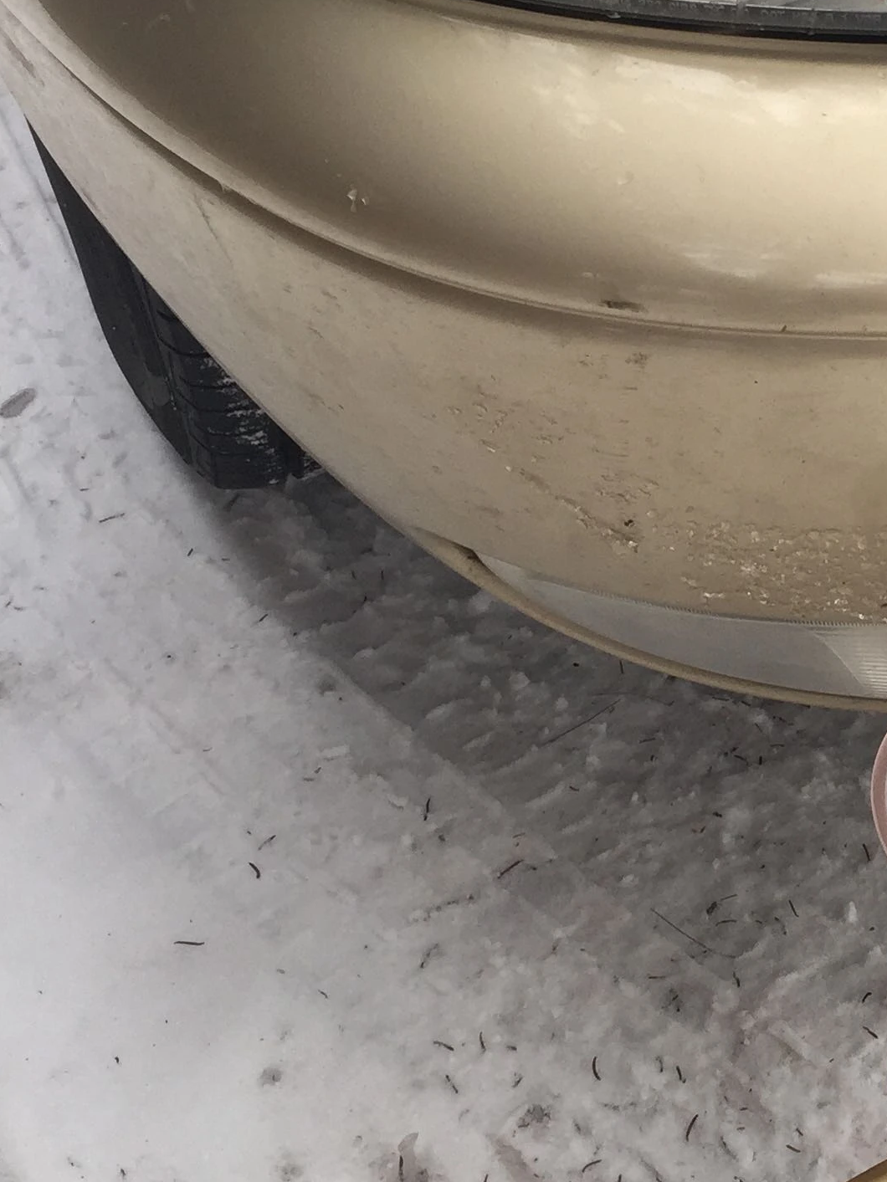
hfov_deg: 20.7
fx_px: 2289
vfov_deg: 28.9
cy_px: 486
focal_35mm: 67
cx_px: 1007
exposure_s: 1/120
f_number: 2.2
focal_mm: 4.15
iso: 50
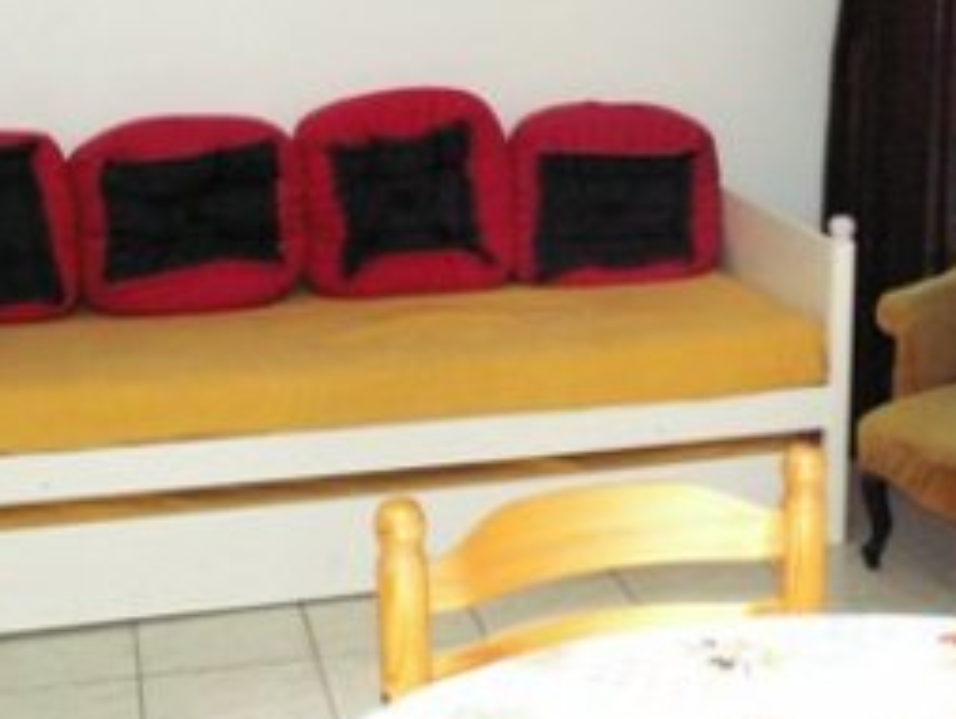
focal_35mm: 65
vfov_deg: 22.5
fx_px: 1797
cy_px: 237
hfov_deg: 29.3
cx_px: 726
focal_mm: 5.86
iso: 320
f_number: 2.8
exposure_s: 1/60
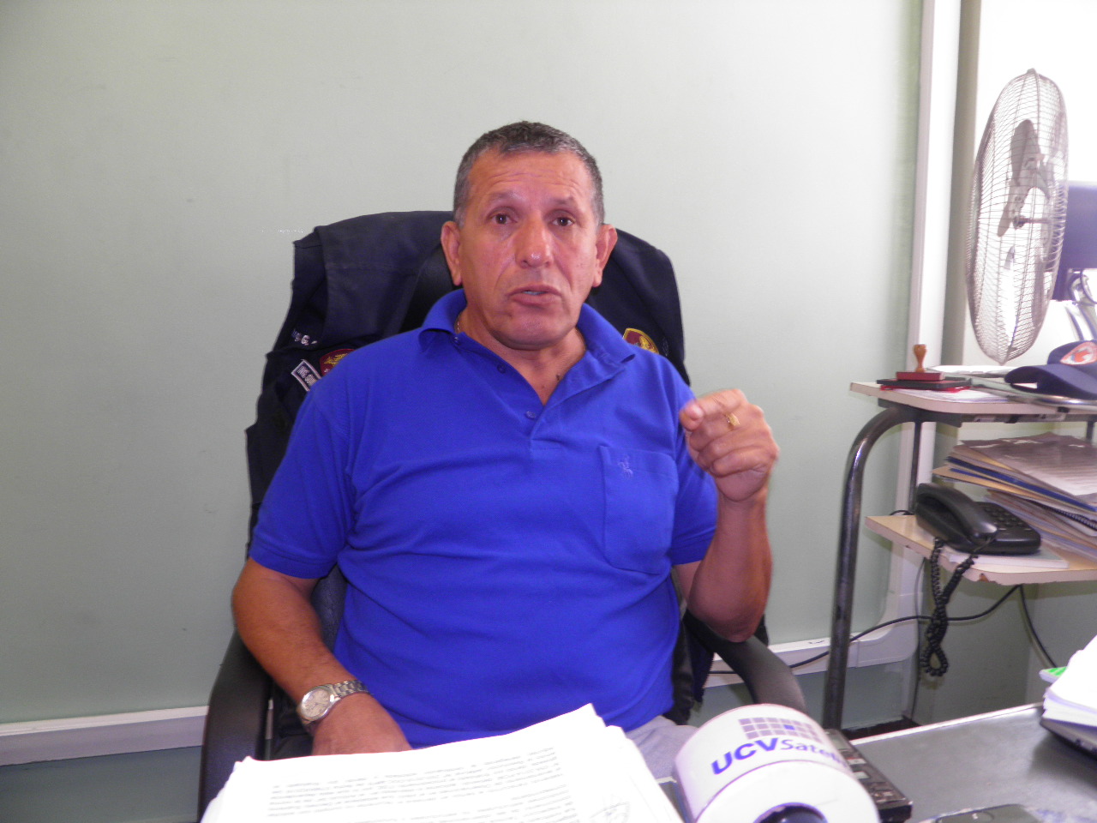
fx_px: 887
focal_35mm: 28
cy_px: 412
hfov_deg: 63.4
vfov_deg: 49.7
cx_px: 548
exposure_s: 1/30
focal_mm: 4.9
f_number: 2.8
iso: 100
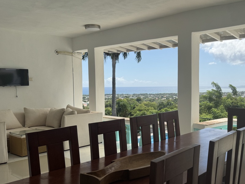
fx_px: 255
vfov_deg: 39.6
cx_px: 164
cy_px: 100
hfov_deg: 50.4
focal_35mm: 36
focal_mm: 6.76
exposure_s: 1/3413
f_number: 1.78
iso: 80
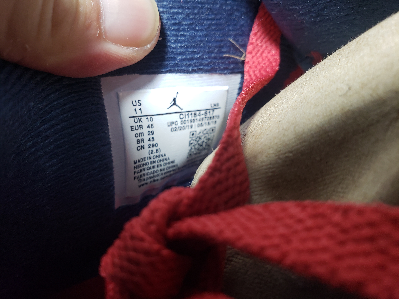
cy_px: 150
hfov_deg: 67.3
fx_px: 300
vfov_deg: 53.1
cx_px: 200
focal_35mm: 26
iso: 160
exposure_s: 1/100
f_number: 2.4
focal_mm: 4.3
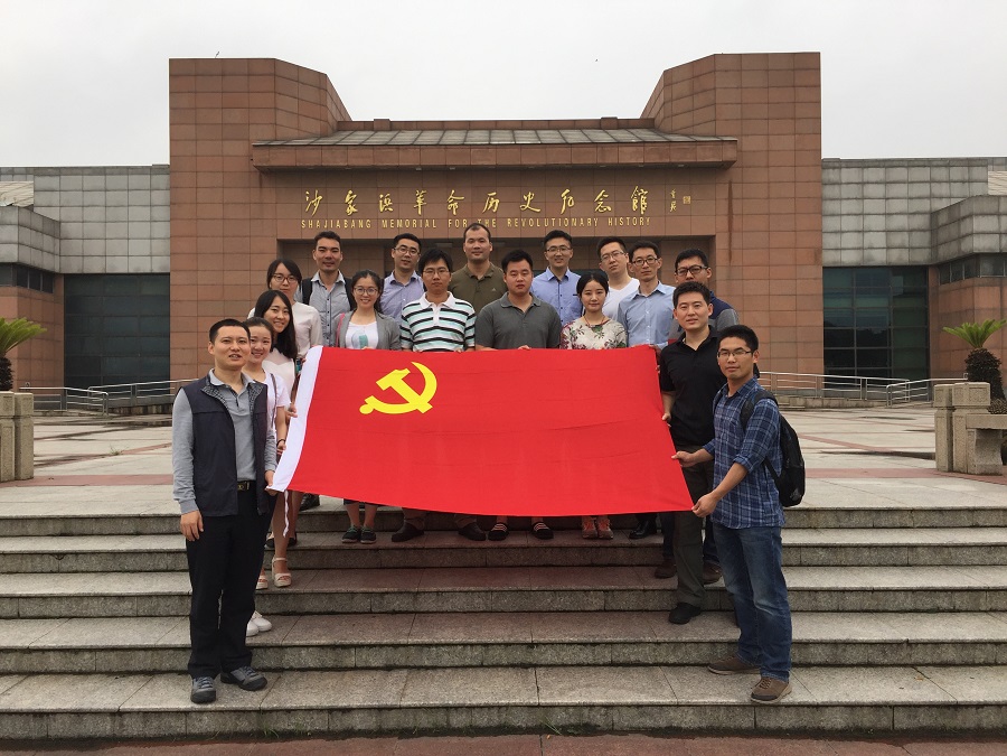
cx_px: 504
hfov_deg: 61.7
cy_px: 378
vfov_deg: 48.2
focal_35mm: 29
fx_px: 844
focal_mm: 4.15
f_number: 2.2
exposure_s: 1/501
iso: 32
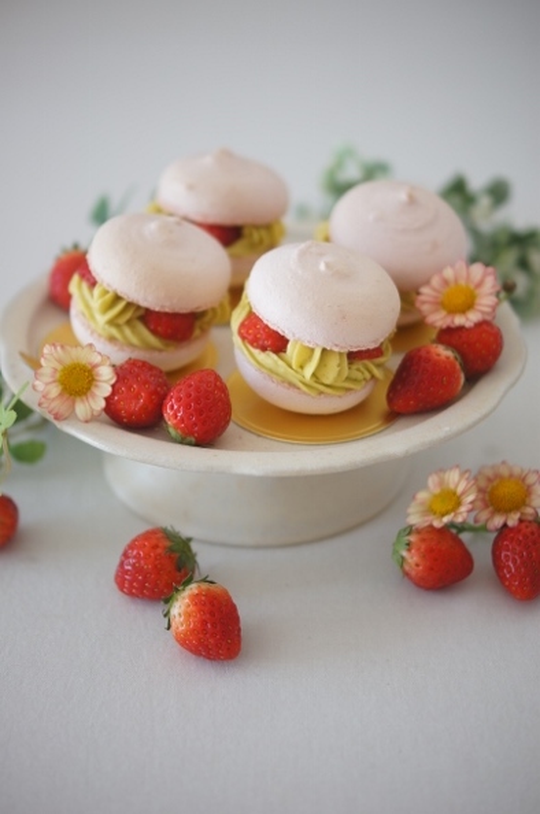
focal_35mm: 52
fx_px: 1185
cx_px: 270
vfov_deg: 37.9
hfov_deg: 25.7
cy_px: 407
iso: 100
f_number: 1.8
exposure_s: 1/80
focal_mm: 35
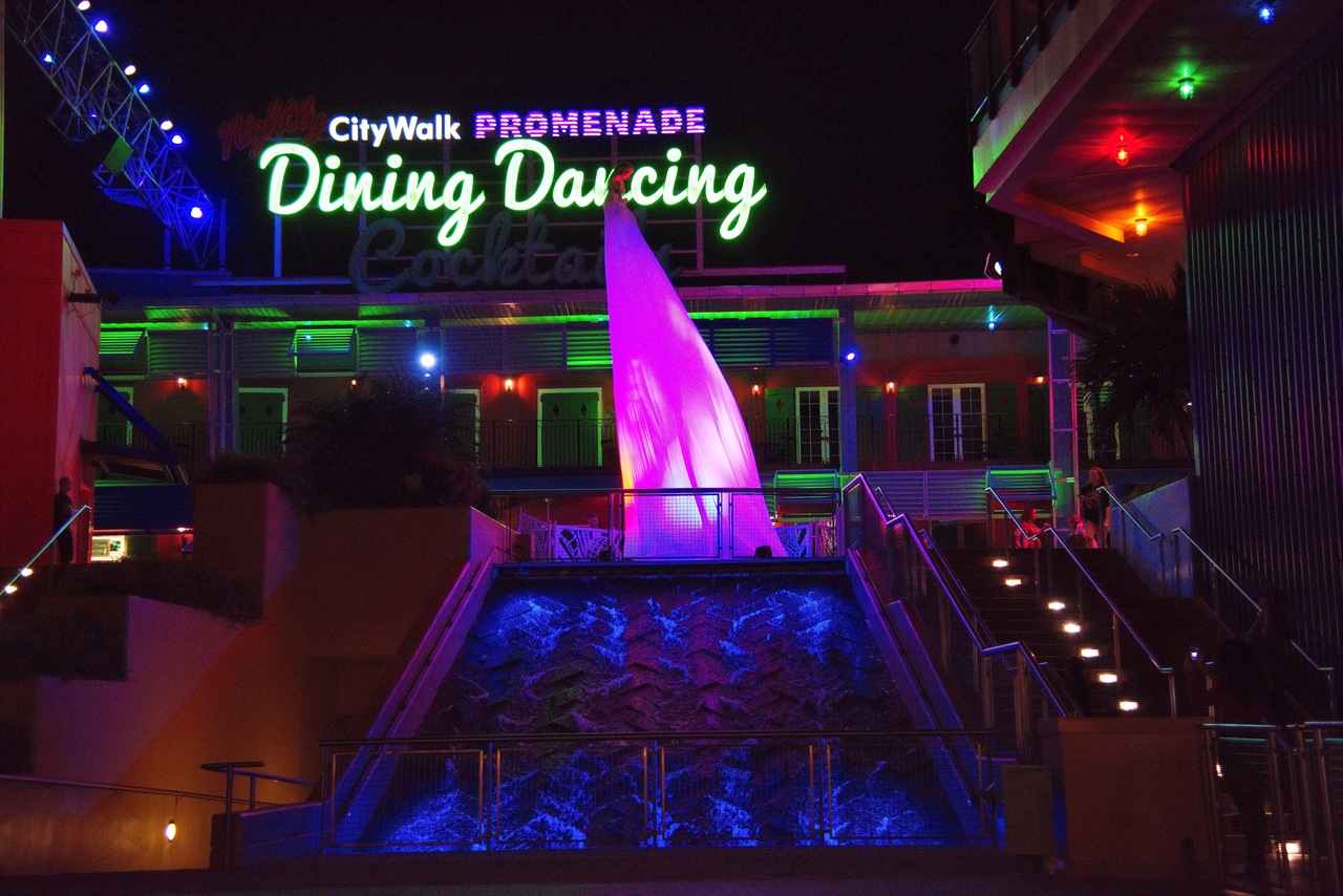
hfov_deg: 41.1
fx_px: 1791
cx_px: 672
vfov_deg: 28.1
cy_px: 448
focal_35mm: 48
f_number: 4
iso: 2500
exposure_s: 1/100
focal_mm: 48
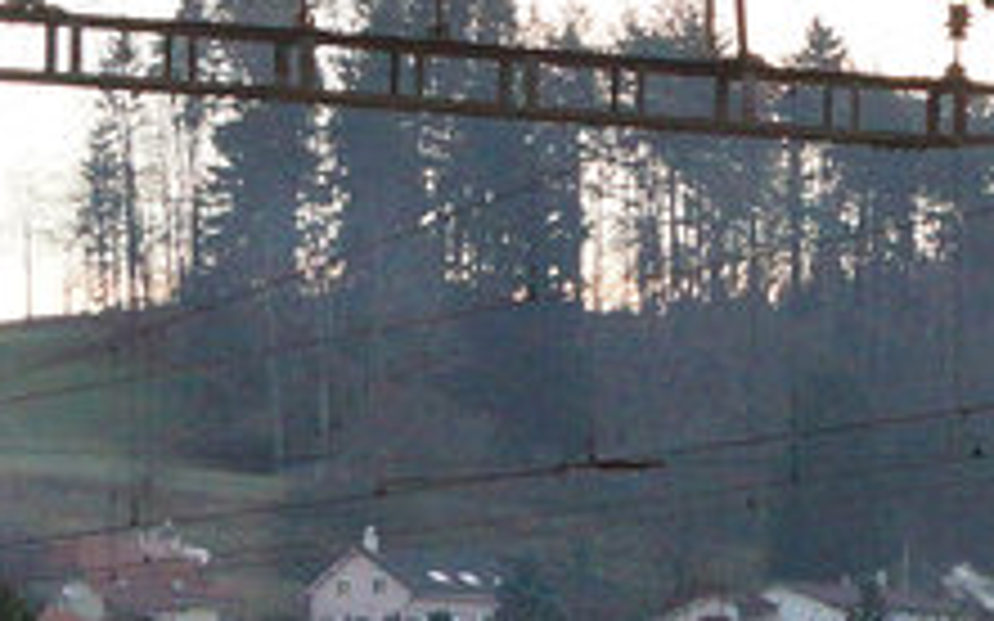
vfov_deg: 4.5
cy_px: 1066
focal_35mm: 291
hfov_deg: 7.2
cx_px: 639
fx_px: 7875
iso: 1600
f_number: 3.2
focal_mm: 35
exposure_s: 1/160
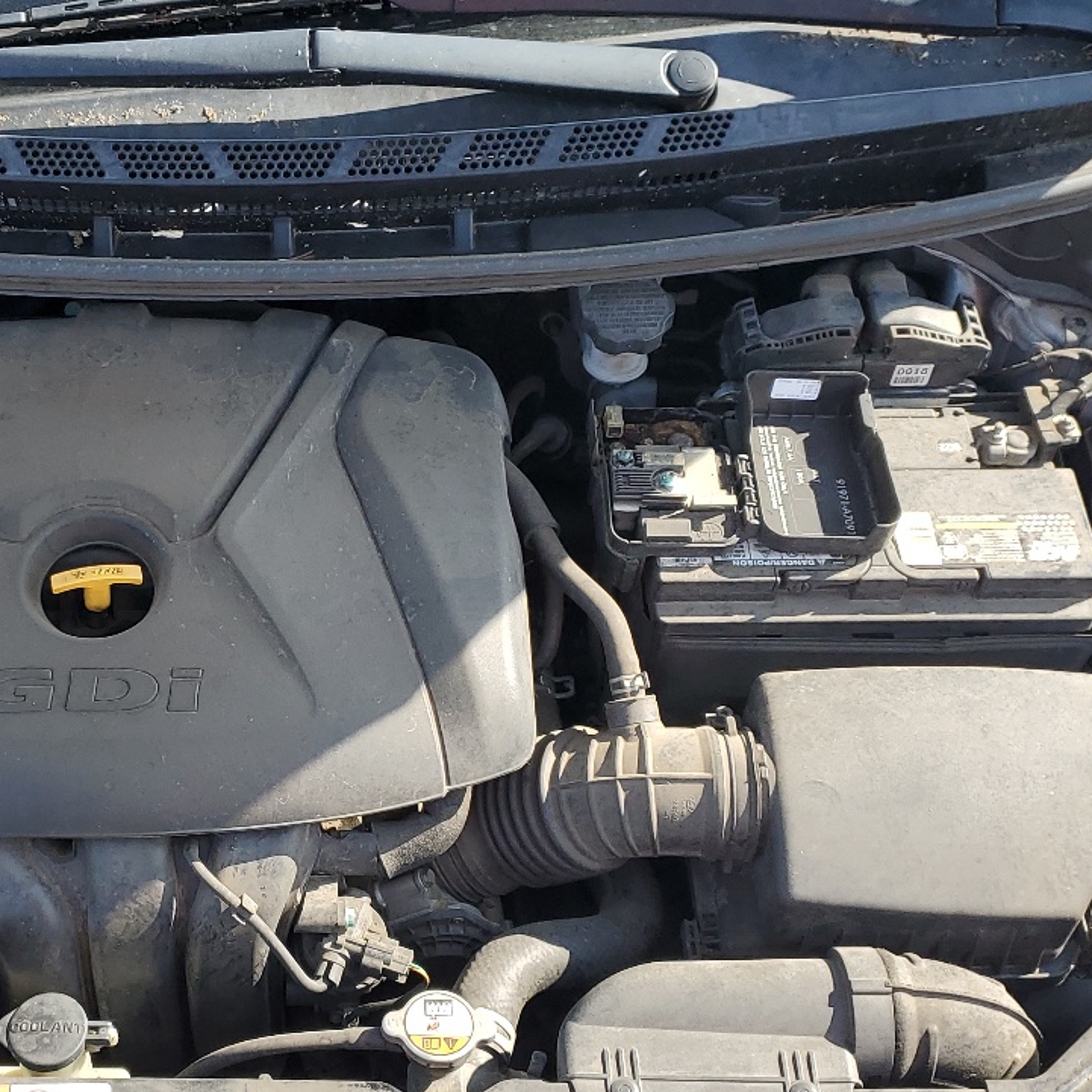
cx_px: 280
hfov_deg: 32.8
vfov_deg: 33.3
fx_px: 1820
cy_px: 638
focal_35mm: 51
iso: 50
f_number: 1.5
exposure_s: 1/909
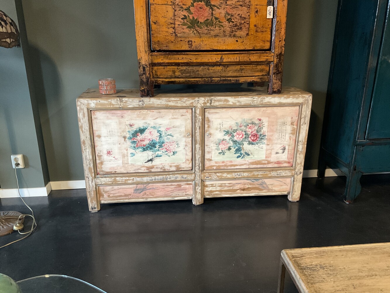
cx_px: 195
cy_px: 146
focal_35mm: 29
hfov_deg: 61.7
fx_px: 327
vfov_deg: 48.2
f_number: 1.8
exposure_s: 1/25
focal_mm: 3
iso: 250
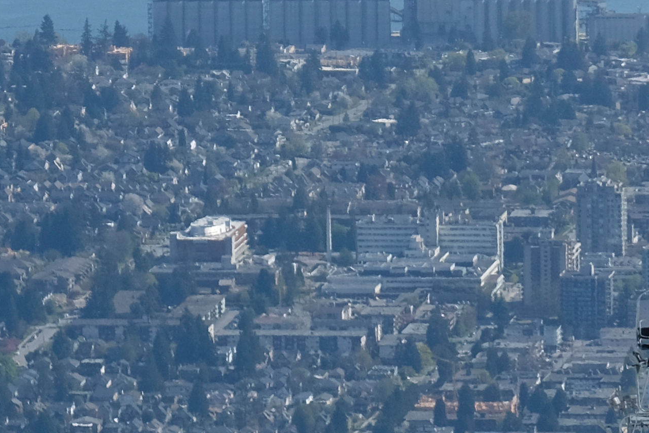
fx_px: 10526
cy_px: -111
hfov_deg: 3.5
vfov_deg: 2.4
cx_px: 937
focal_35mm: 584
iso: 400
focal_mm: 83.8
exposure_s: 1/1500
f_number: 6.4
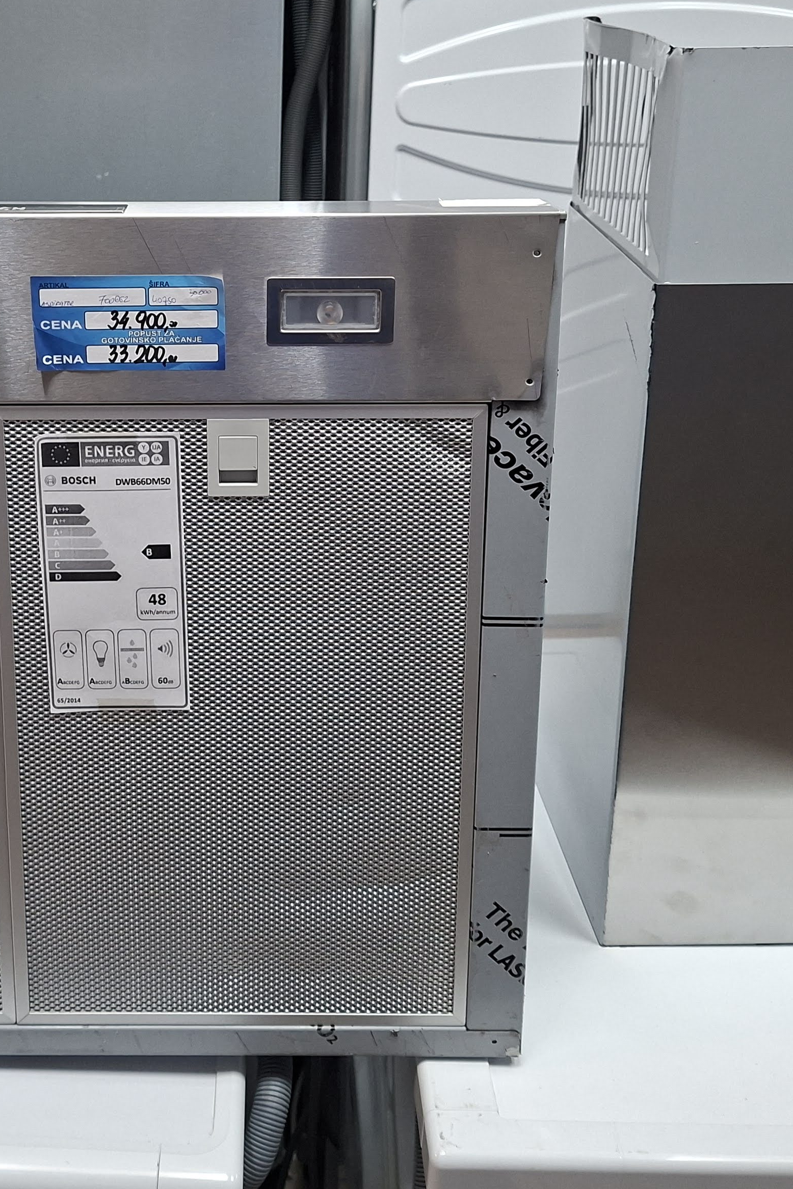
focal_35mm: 41
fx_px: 1355
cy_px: 431
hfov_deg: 32.2
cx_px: 231
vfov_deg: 46.9
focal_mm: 5.54
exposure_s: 1/50
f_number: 1.8
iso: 200
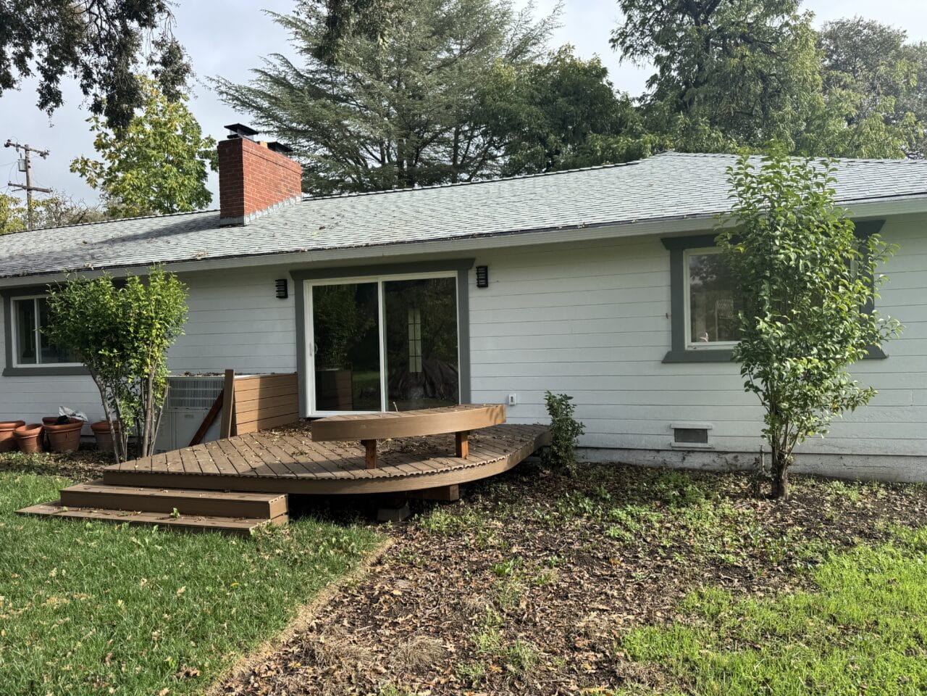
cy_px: 348
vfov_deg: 56.8
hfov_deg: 71.6
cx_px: 464
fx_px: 643
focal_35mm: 24
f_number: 1.78
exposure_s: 1/1869
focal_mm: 6.76
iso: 80
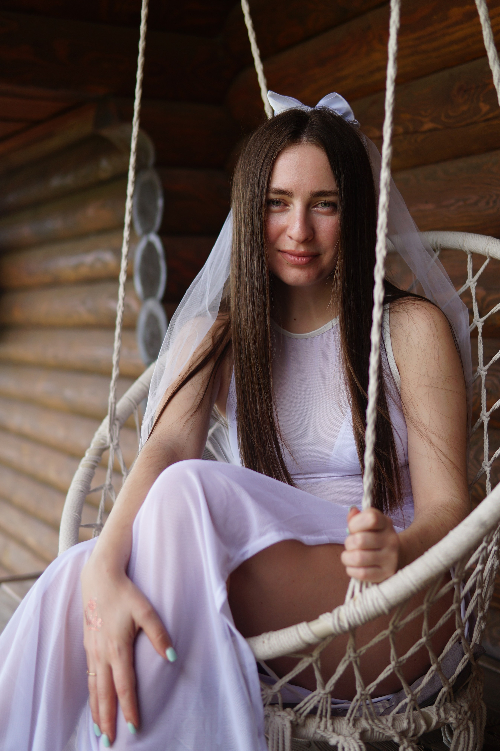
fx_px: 958
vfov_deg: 42.7
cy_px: 370
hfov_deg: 29.2
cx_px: 251
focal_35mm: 46
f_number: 1.6
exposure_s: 1/1000
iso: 100
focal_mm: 30
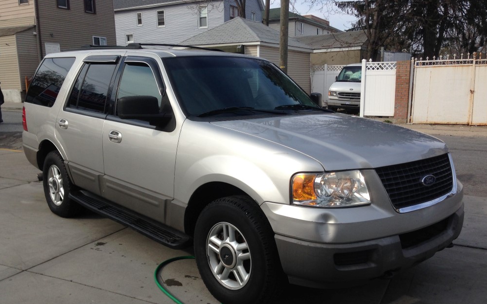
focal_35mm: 36
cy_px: 185
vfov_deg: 35.2
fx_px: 478
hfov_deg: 54.0
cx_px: 241
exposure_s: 1/1130
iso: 50
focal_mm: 4.12
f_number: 2.4
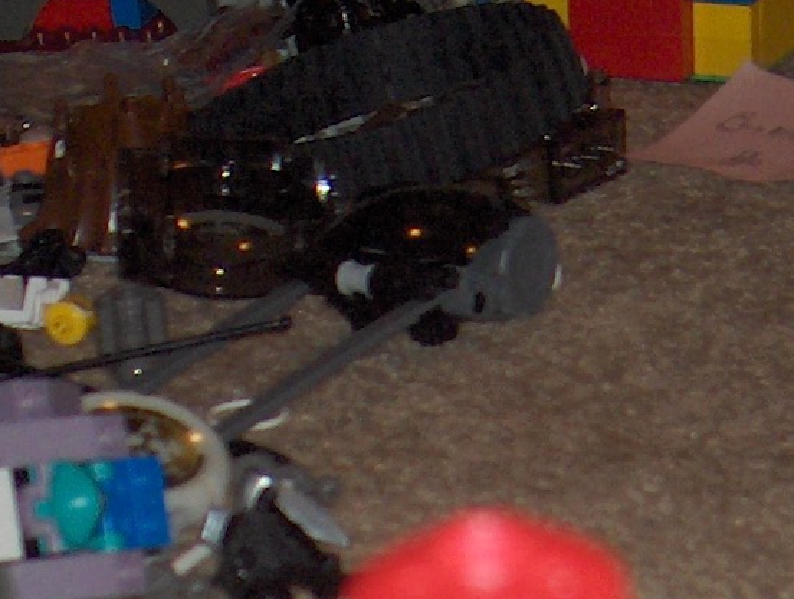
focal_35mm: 183
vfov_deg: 7.8
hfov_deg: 10.8
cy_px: 1194
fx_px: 4205
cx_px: 495
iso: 100
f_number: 2.8
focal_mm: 8
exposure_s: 1/60
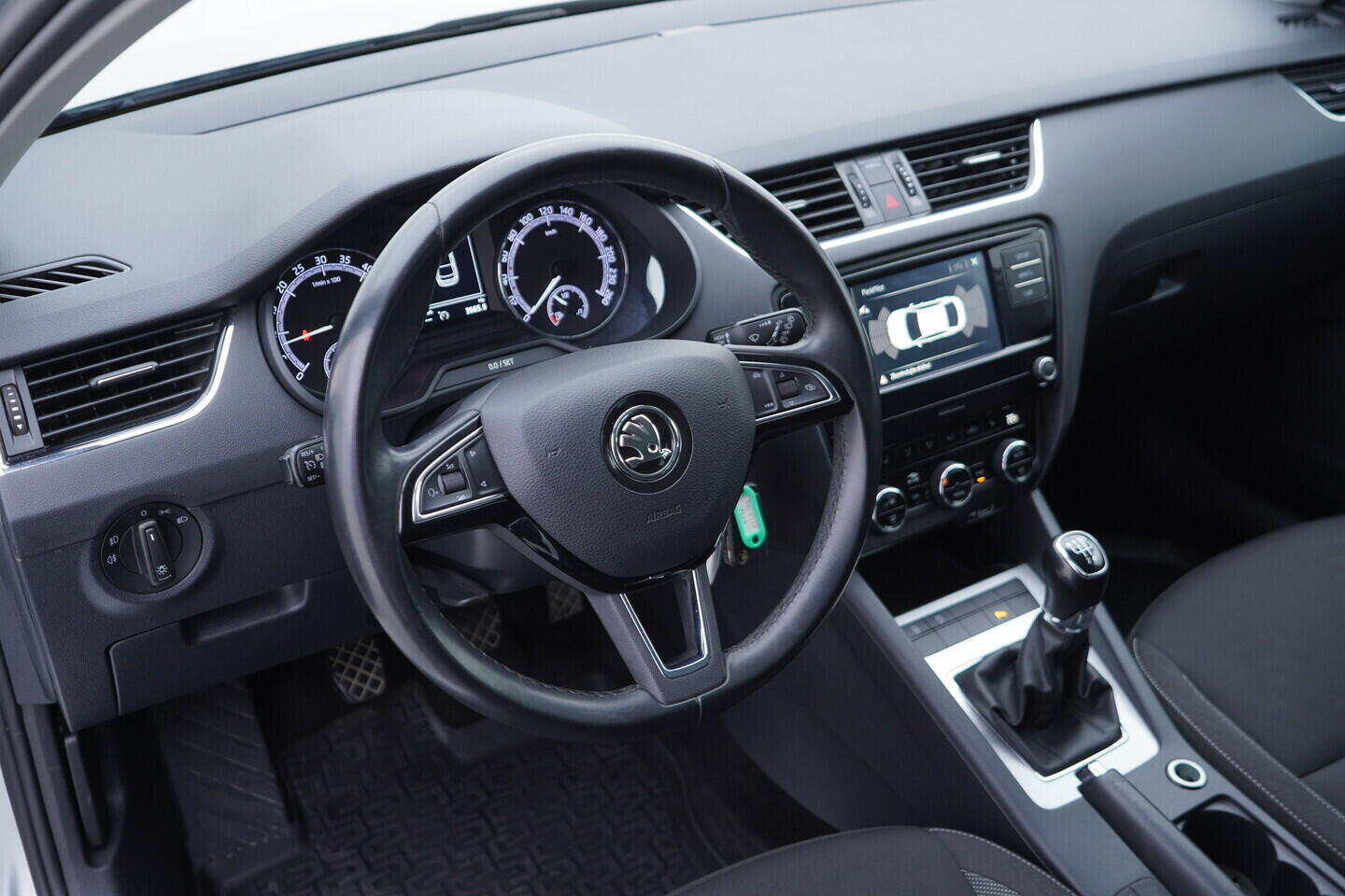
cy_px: 448
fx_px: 1345
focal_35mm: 36
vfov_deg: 36.9
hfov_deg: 53.1
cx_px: 672
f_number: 2.8
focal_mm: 24
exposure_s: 1/40
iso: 200
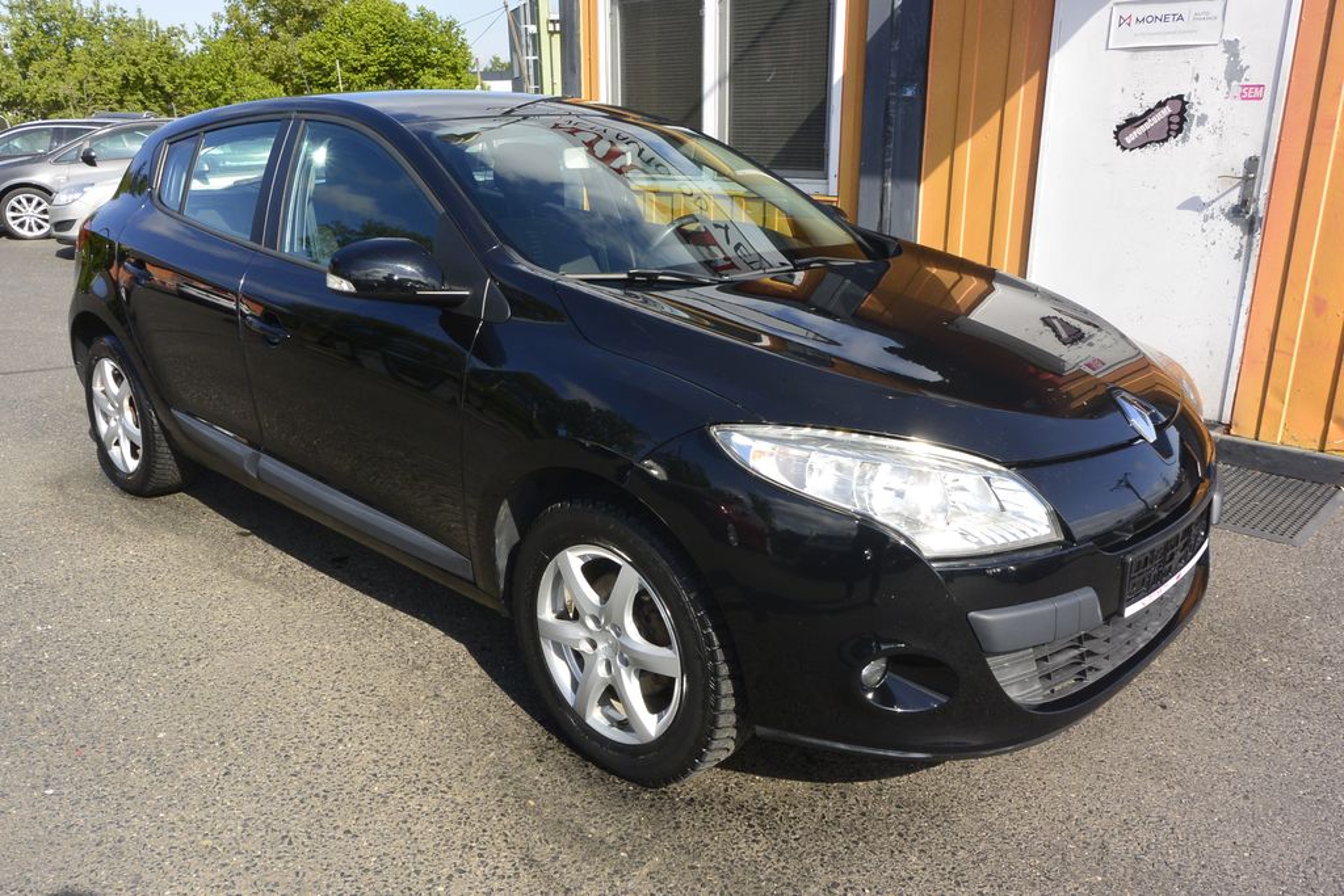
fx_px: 1008
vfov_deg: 47.9
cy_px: 448
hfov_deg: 67.4
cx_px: 672
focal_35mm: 27
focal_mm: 10
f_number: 8
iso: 160
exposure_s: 1/250
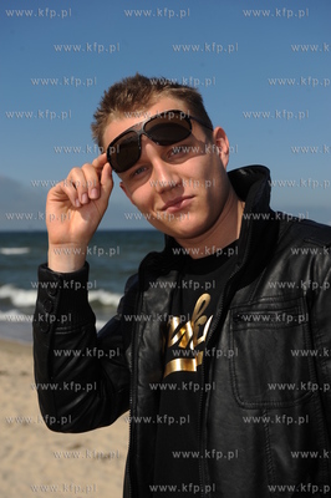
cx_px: 166
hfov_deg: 24.6
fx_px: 760
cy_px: 249
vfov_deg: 36.3
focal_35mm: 55
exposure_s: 1/1000
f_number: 5.6
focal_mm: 55
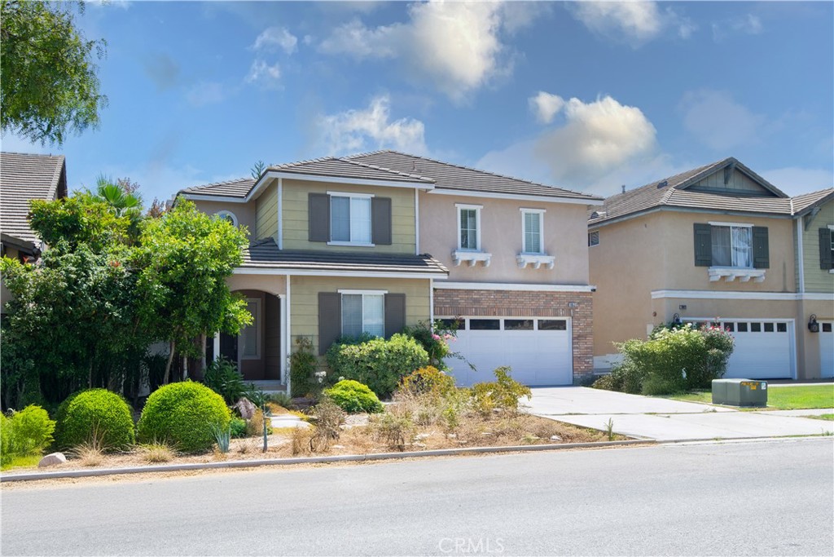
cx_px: 417
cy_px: 278
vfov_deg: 42.3
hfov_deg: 60.3
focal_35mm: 31
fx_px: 718
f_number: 8
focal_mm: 31
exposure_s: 1/250
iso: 250
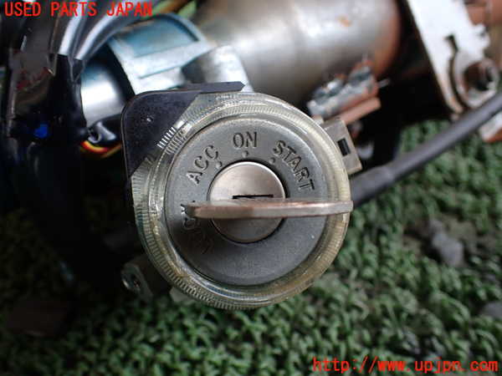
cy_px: 188
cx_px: 251
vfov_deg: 46.8
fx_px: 435
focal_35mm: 30
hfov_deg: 60.0
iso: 125
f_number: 2.3
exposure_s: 1/125
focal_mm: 5.4
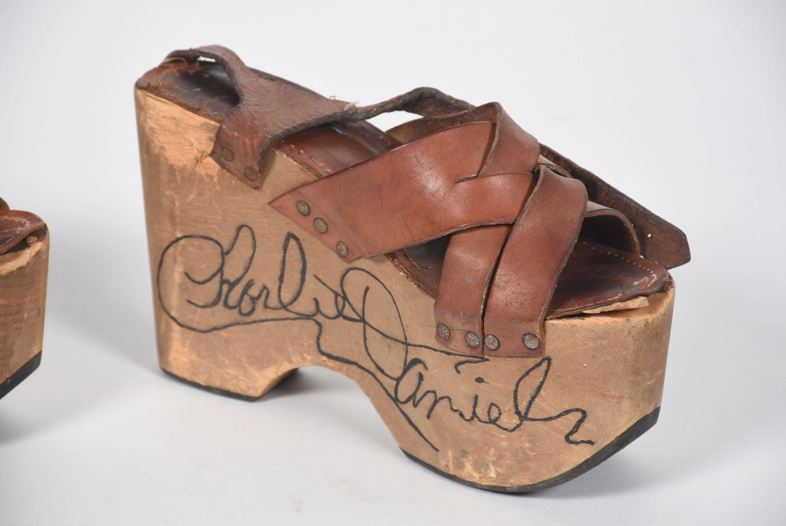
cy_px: 263
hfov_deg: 9.8
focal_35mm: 210
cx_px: 393
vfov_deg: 6.6
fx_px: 4588
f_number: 9
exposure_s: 1/125
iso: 200
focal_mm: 140
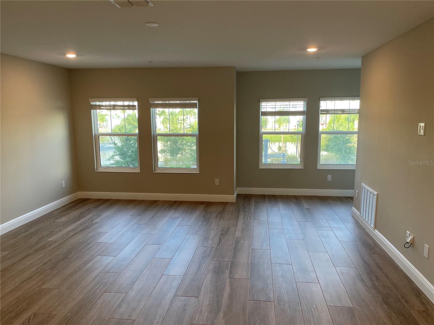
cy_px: 162
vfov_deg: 53.1
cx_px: 217
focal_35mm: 26
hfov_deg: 67.3
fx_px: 326
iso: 80
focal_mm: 4.2
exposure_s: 1/120
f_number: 1.6
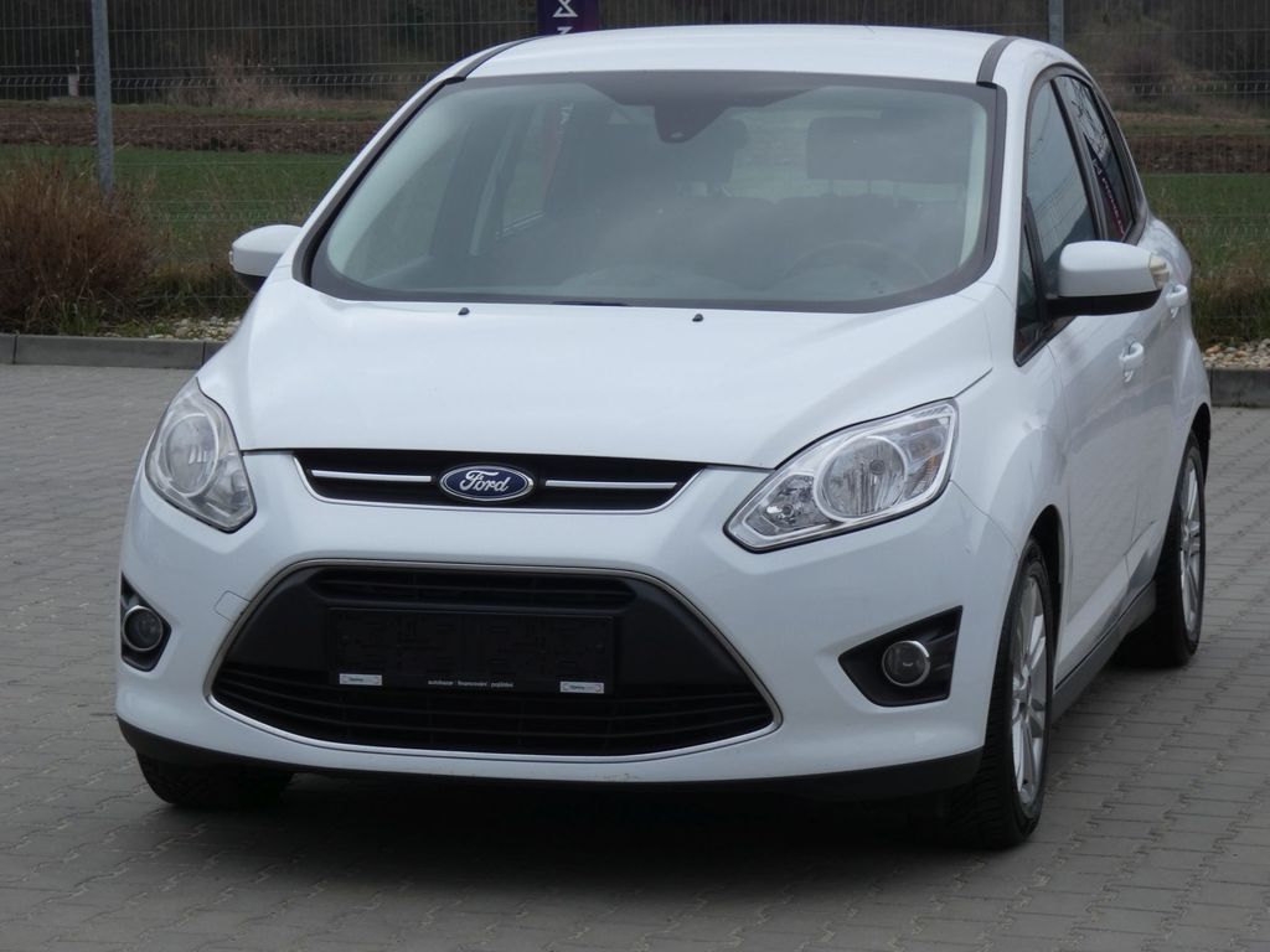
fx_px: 4109
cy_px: 476
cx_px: 635
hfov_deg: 17.6
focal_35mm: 112
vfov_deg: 13.2
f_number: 5
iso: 80
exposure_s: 1/320
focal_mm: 20.1
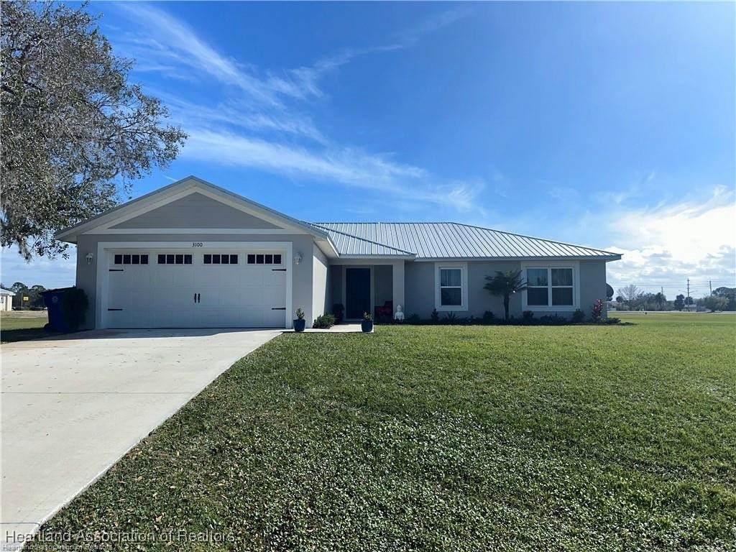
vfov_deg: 56.8
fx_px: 510
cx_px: 368
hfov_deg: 71.6
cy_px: 276
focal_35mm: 24
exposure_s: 1/8929
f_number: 1.78
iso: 100
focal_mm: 6.86
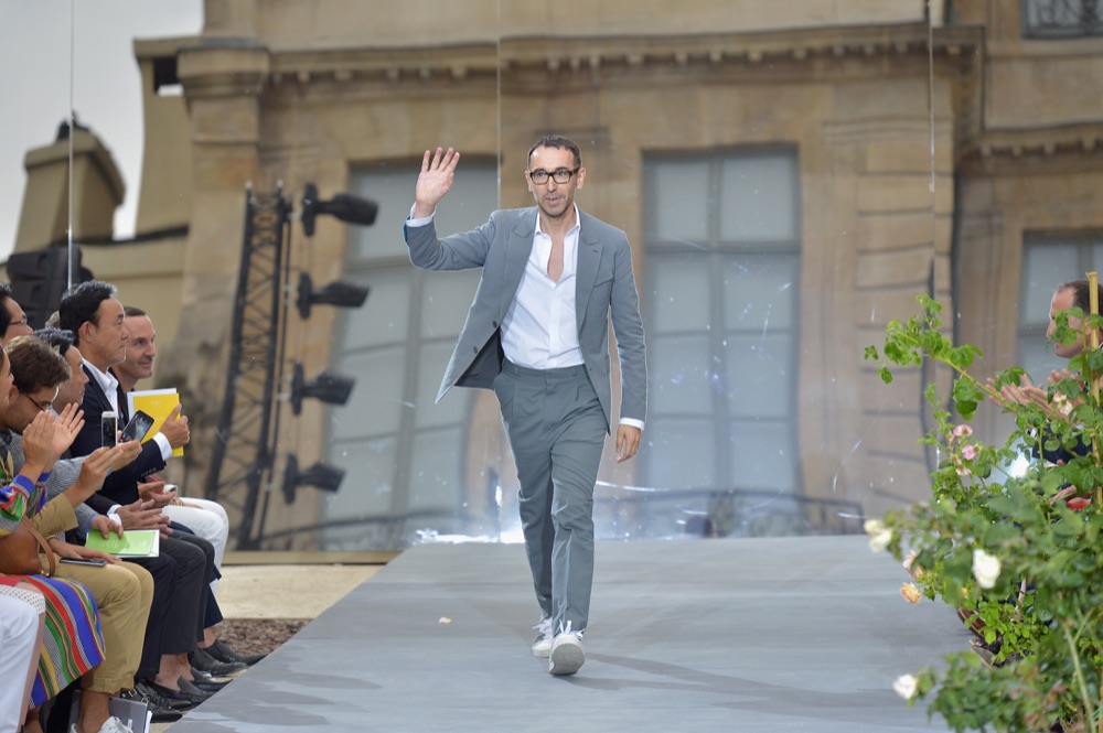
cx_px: 552
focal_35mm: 160
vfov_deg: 8.6
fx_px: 4898
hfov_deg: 12.8
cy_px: 366
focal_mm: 160
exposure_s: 1/1000
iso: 1250
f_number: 4.5
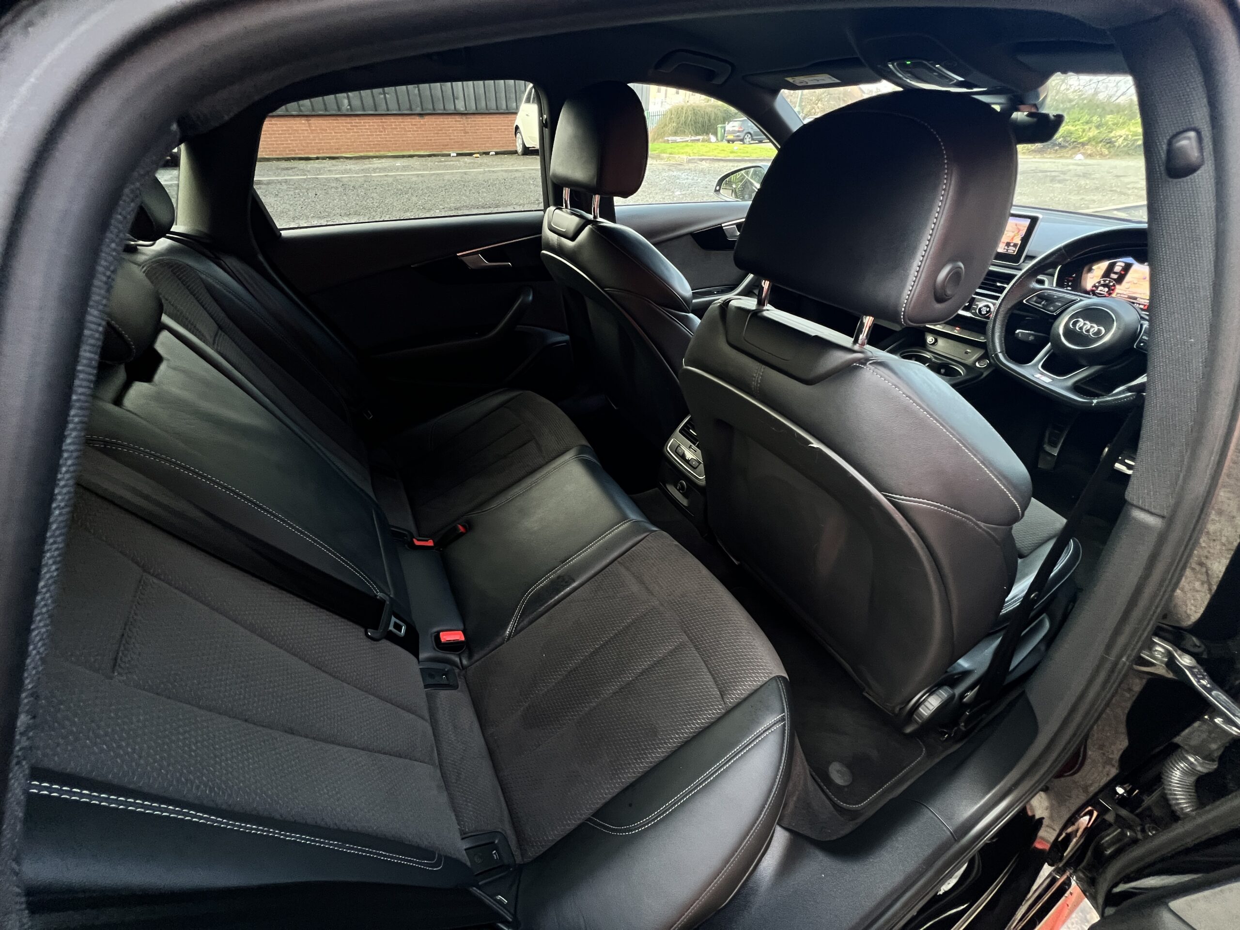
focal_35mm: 13
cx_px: 620
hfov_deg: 106.2
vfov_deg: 89.9
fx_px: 466
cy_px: 465
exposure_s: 1/91
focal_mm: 1.57
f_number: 1.8
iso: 250
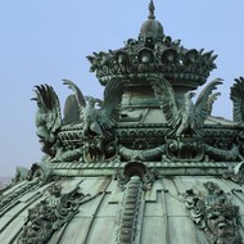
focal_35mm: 90
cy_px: 166
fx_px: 718
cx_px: 184
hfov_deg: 19.2
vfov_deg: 19.2
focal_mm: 48
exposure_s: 1/250
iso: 400
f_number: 13
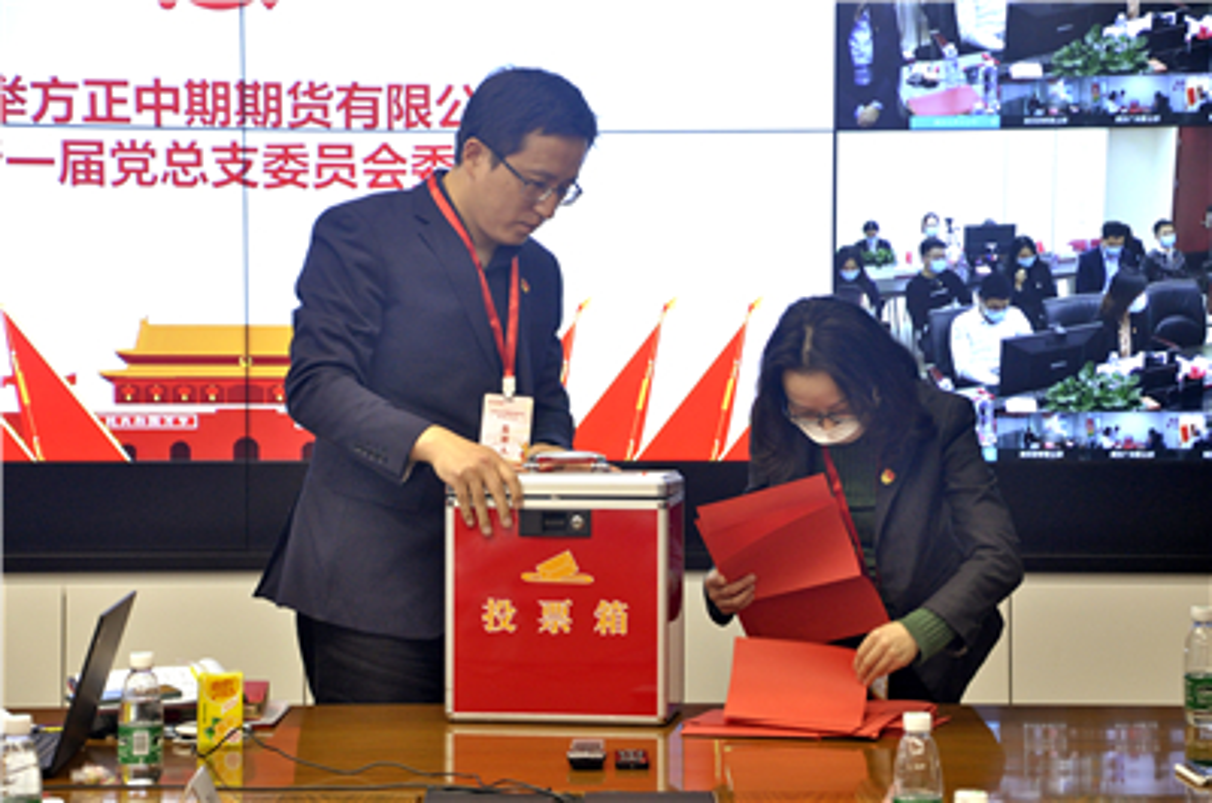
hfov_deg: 19.5
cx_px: 606
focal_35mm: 105
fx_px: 3528
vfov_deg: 13.0
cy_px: 402
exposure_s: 1/60
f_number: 5.3
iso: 800
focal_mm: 70
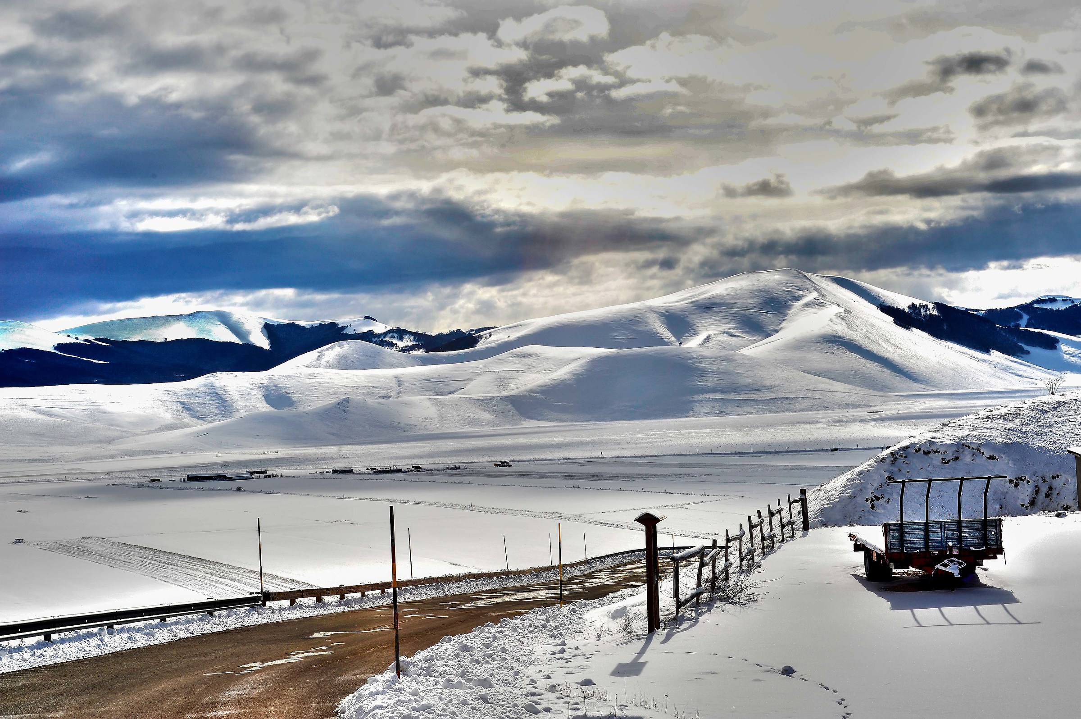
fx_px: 1740
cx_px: 540
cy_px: 360
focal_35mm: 58
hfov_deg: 34.5
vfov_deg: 23.3
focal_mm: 58
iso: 250
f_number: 16
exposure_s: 1/320
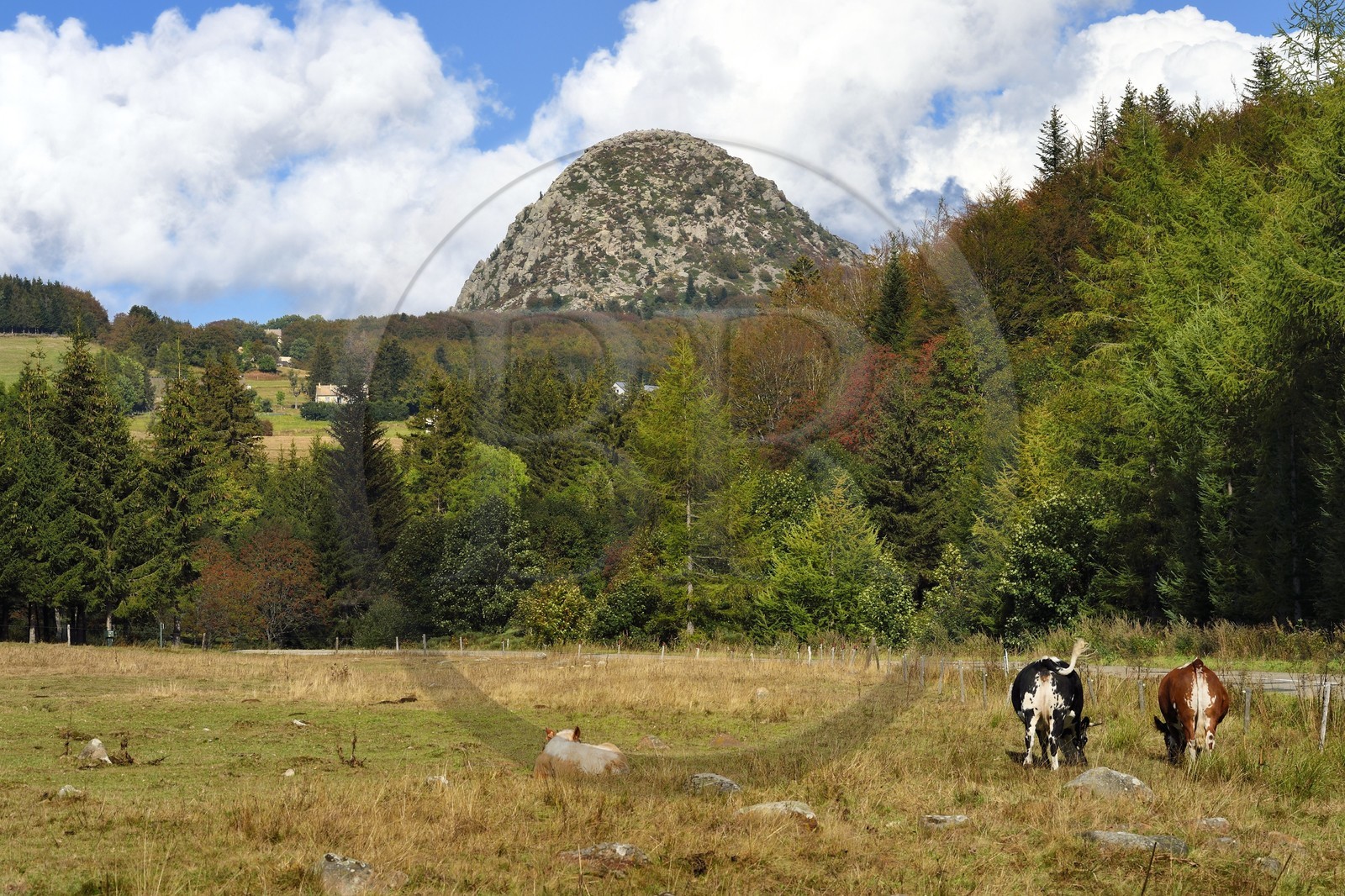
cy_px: 448
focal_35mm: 120
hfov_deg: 17.1
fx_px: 4482
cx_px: 672
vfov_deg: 11.4
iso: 200
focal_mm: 120
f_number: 13
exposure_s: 1/250
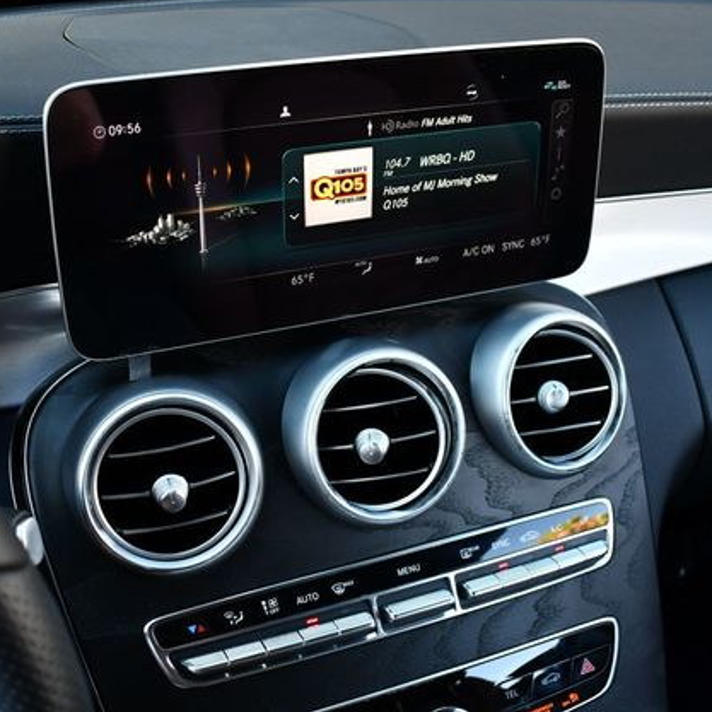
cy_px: 353
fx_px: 1094
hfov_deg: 36.0
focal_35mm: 47
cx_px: 319
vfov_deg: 36.1
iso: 560
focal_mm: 18
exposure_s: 1/250
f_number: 3.5
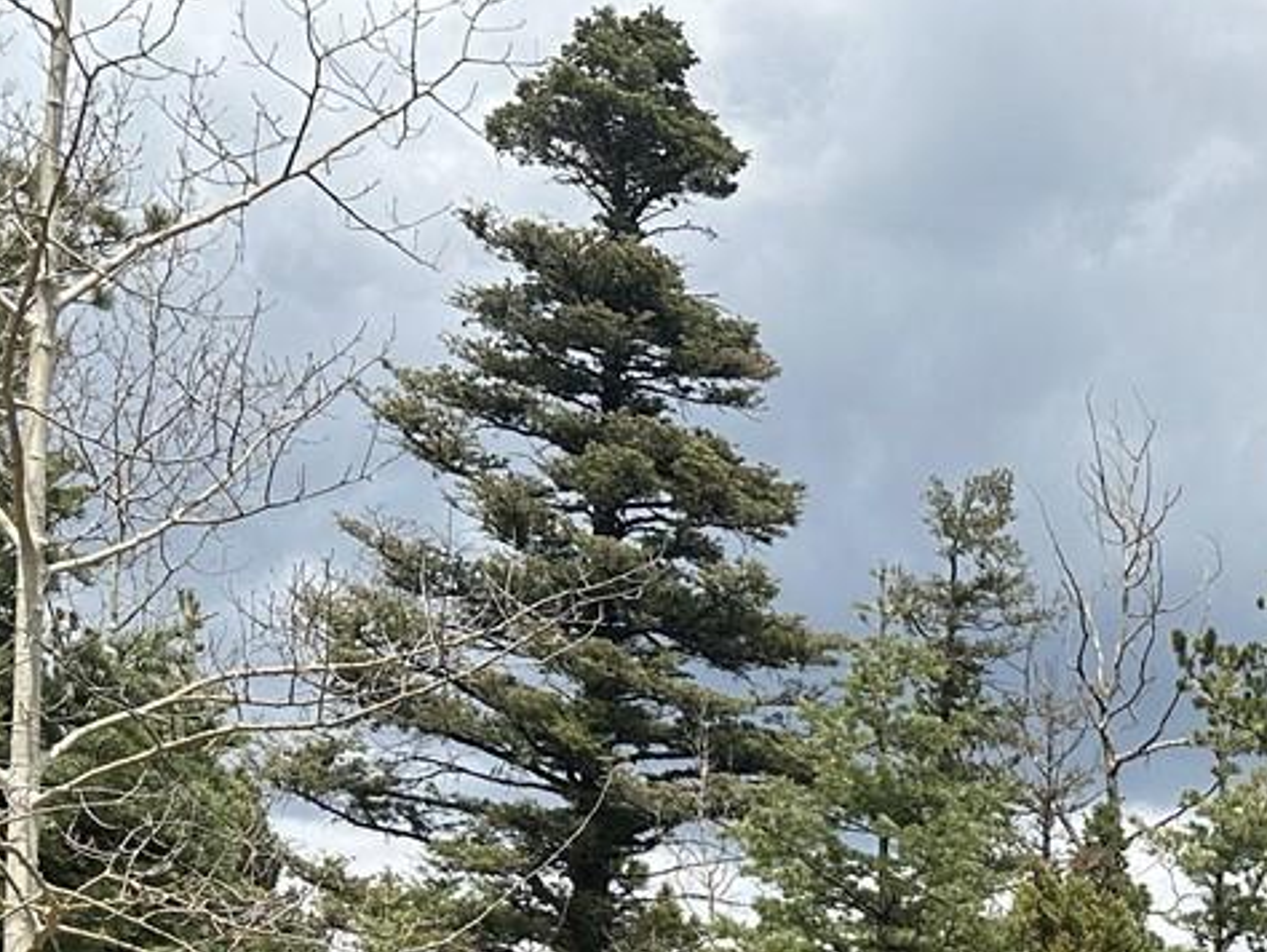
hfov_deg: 22.3
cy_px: 1490
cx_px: 1510
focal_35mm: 81
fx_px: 2966
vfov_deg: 16.4
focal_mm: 6.86
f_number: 1.78
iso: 80
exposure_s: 1/4348
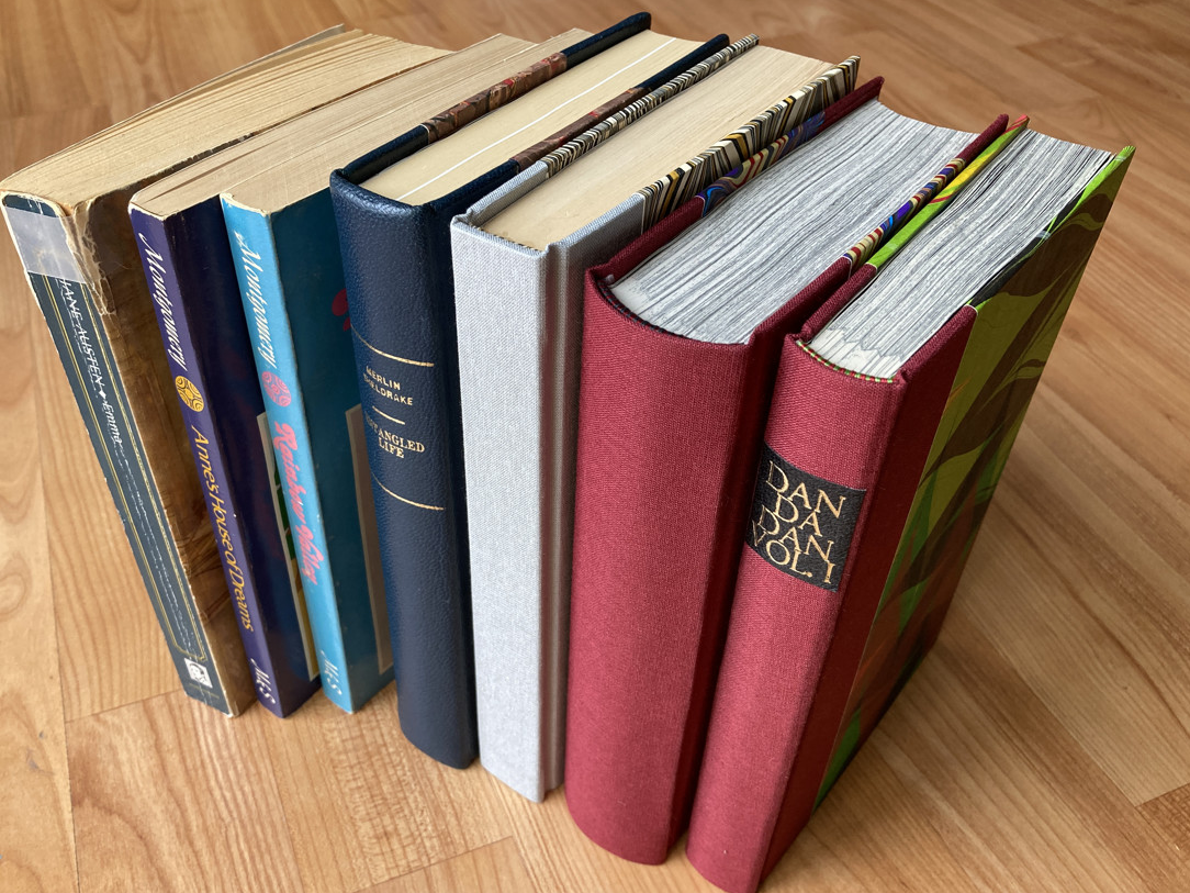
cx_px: 536
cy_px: 457
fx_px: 1066
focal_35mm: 31
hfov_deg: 58.2
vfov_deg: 45.4
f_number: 1.8
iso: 80
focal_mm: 4
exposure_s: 1/68
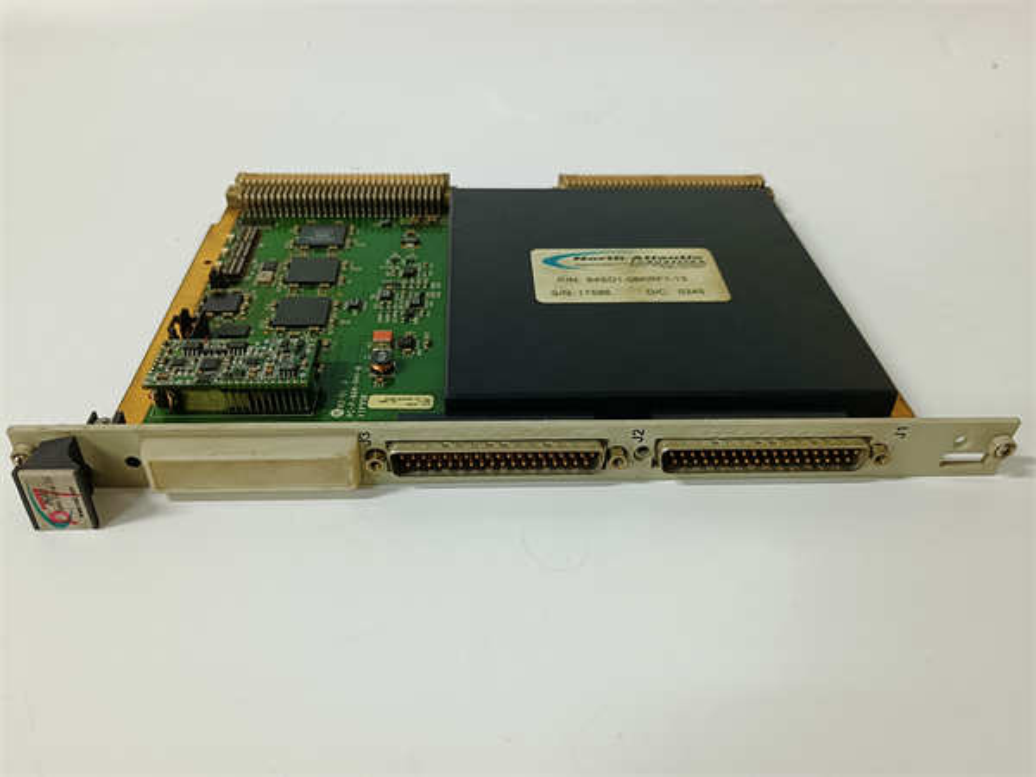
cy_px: 388
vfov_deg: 51.4
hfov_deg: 65.3
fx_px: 808
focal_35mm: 27
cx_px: 518
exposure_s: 1/50
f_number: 1.9
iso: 782
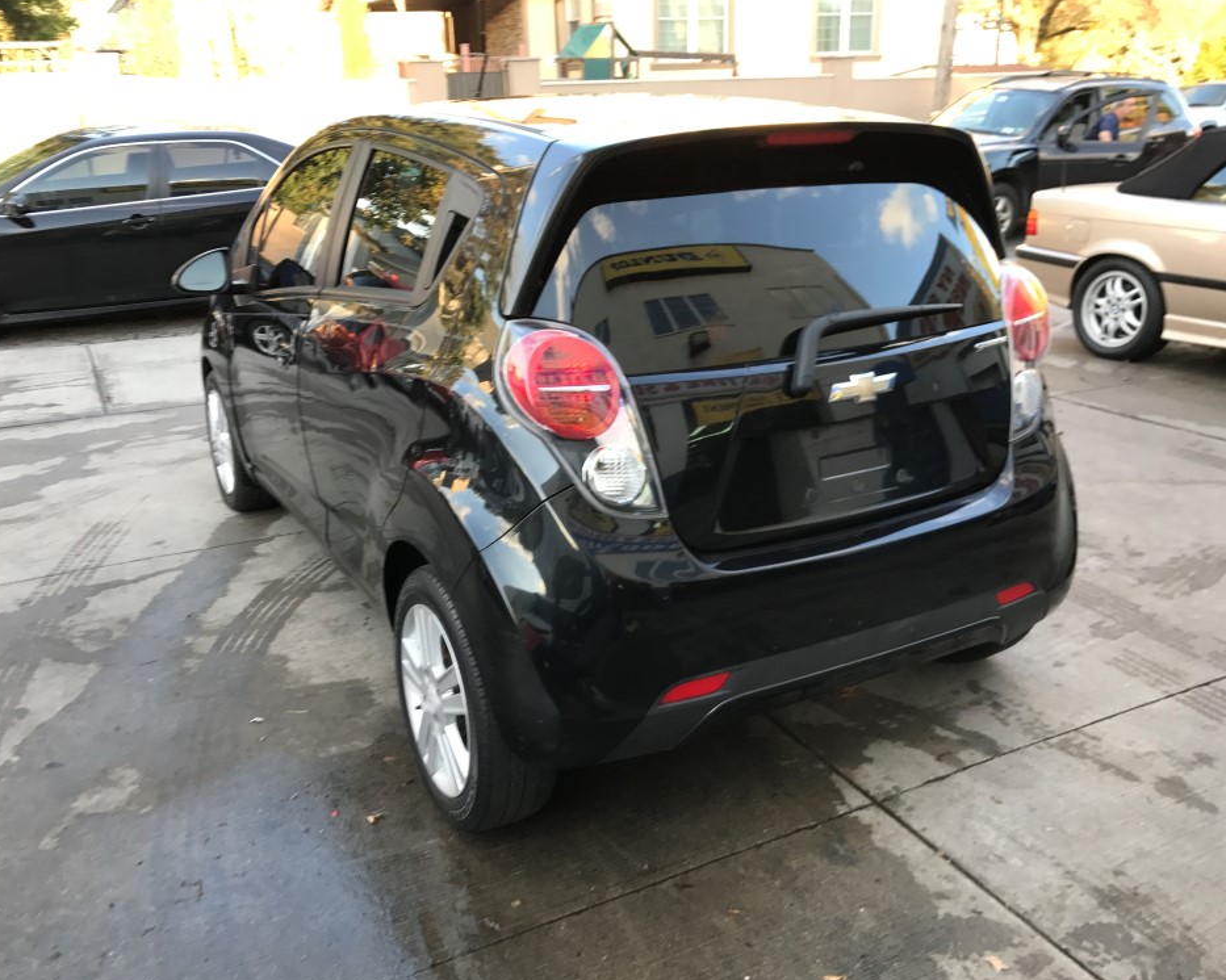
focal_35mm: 30
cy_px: 493
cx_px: 616
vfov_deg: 48.5
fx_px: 1088
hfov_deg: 58.8
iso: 40
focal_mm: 3.99
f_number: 1.8
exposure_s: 1/120
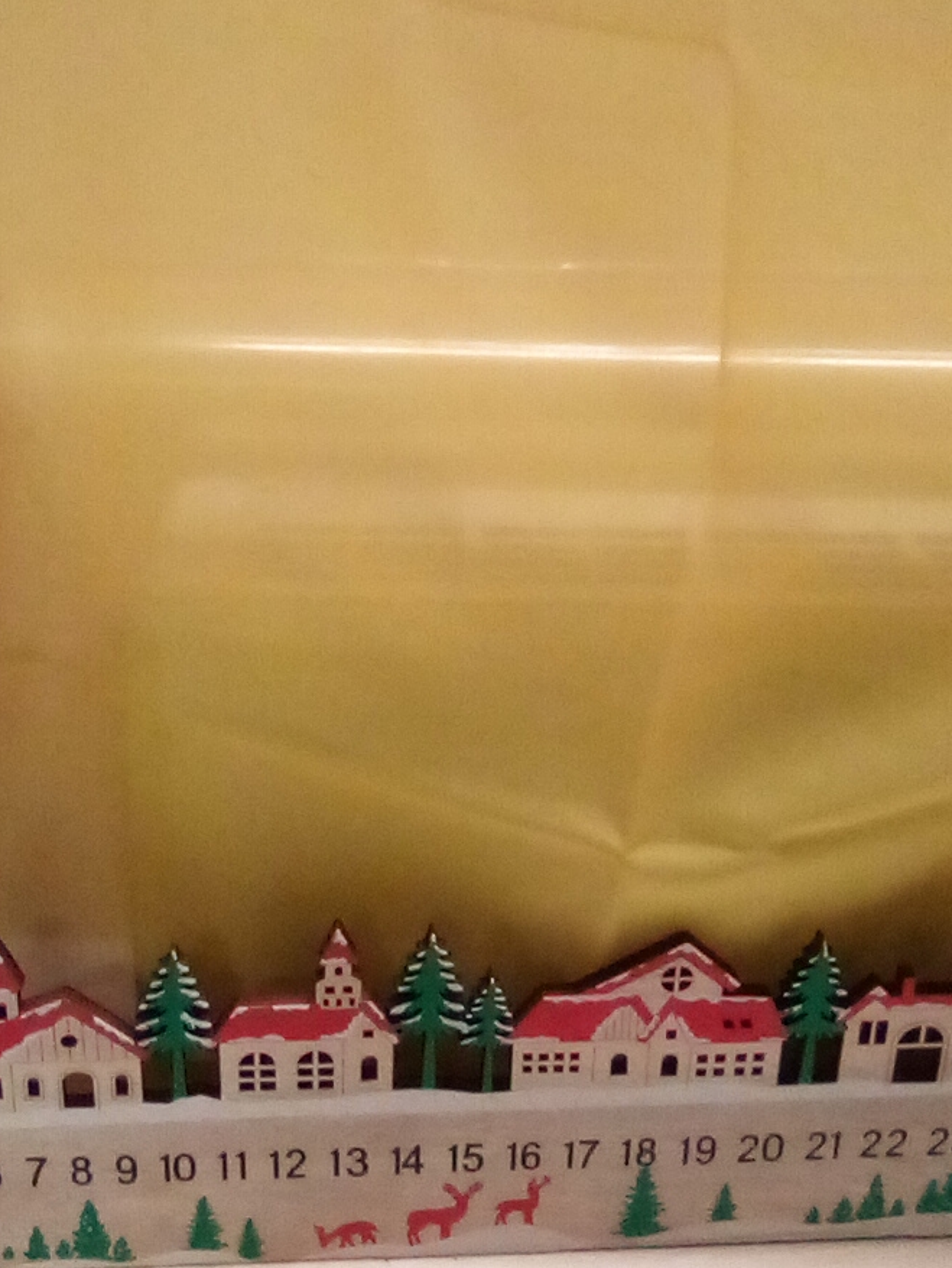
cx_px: 435
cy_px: 635
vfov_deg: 37.5
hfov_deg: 28.6
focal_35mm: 51
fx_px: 1869
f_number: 2.2
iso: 241
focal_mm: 2.27
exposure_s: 1/25
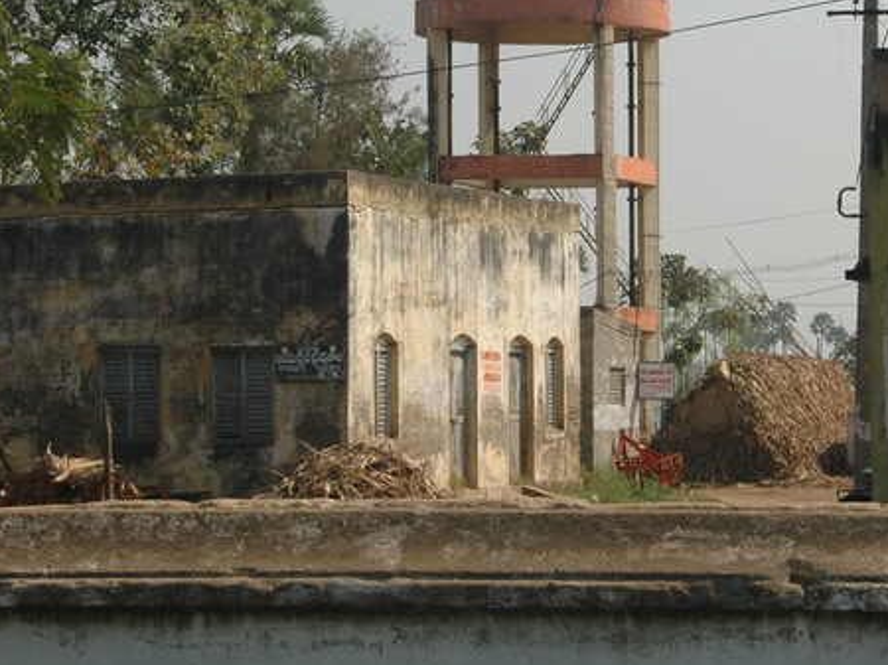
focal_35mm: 150
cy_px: 160
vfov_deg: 9.9
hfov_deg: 13.2
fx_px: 3846
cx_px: 553
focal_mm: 52
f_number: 8
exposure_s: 1/250
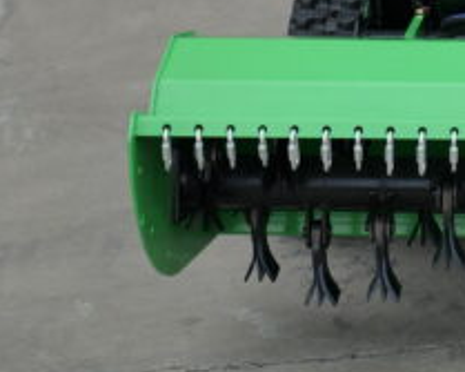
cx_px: 574
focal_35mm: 124
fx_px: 1706
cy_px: -36
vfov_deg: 12.2
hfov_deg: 14.9
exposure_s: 1/60
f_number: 11
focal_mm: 46
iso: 160
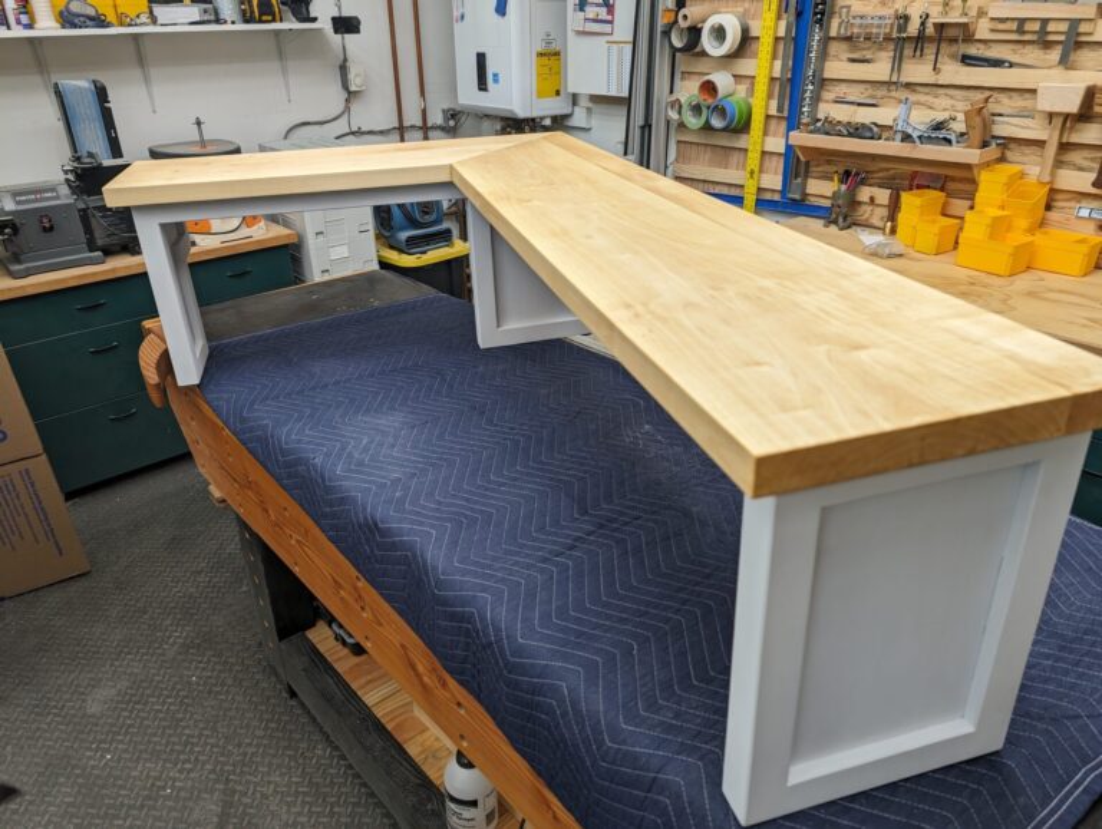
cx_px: 551
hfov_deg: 71.5
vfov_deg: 56.9
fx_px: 765
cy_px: 414
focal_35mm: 24
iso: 78
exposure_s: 1/120
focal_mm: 6.9
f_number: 1.68
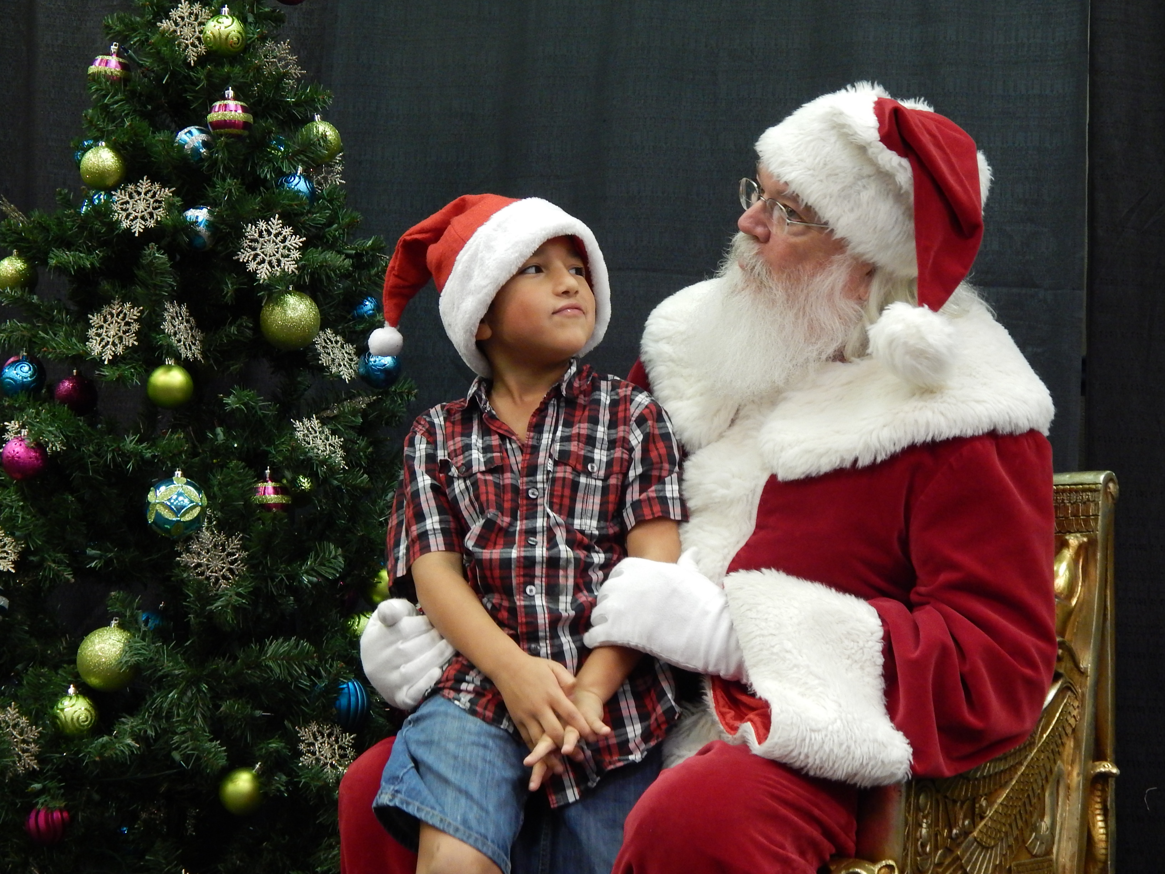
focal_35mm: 61
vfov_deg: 24.0
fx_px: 2053
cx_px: 582
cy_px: 437
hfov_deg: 31.7
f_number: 4
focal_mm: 10.9
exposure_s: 1/25
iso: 400
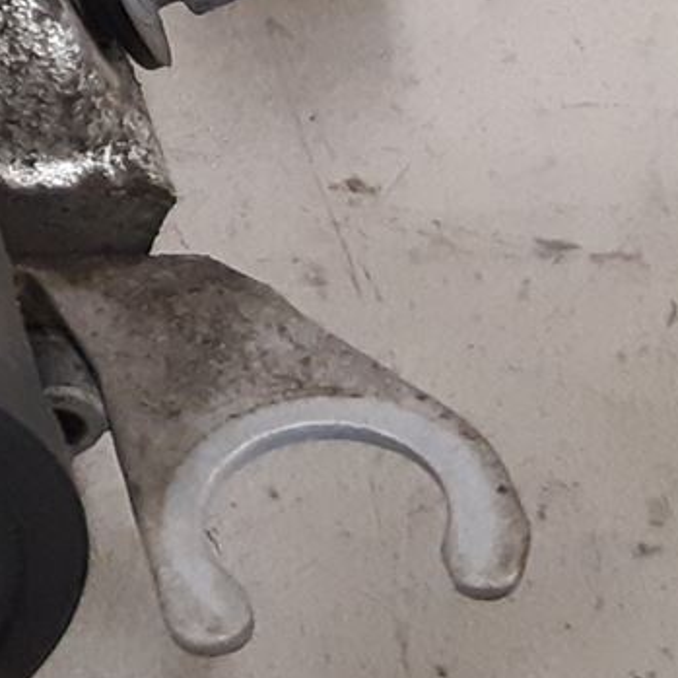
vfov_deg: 12.7
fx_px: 2992
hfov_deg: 11.4
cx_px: -785
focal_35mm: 135
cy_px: -109
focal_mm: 3.93
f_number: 1.7
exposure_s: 1/50
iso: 250
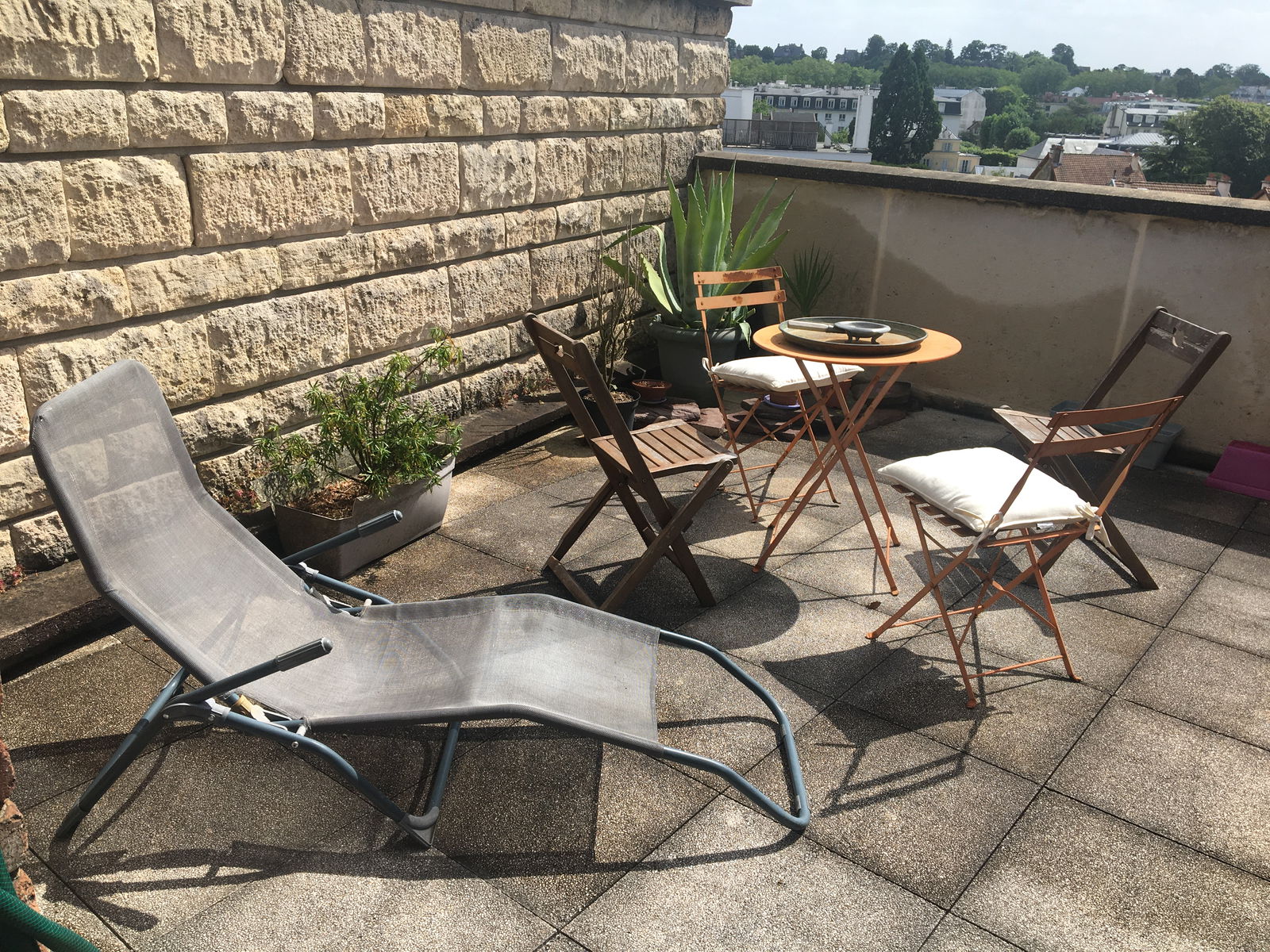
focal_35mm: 29
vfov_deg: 48.2
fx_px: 1064
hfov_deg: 61.7
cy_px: 476
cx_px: 635
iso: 25
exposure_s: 1/1304
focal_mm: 4.15
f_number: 2.2
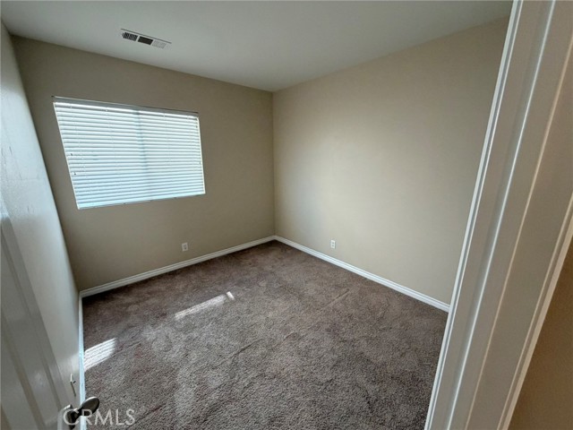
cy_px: 215
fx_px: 232
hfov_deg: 102.1
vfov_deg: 85.7
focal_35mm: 14
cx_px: 286
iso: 250
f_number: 2.2
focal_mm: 2.22
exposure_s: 1/120
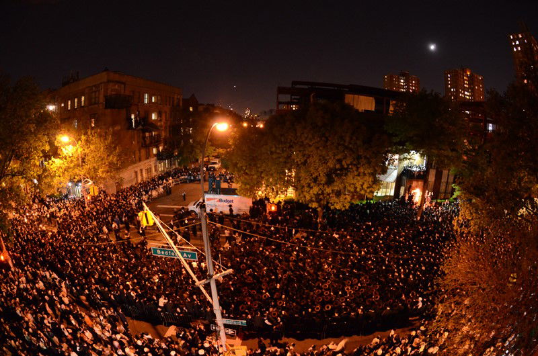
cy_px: 178
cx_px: 269
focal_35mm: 16
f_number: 5.6
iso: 2500
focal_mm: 10.5
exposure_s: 1/2
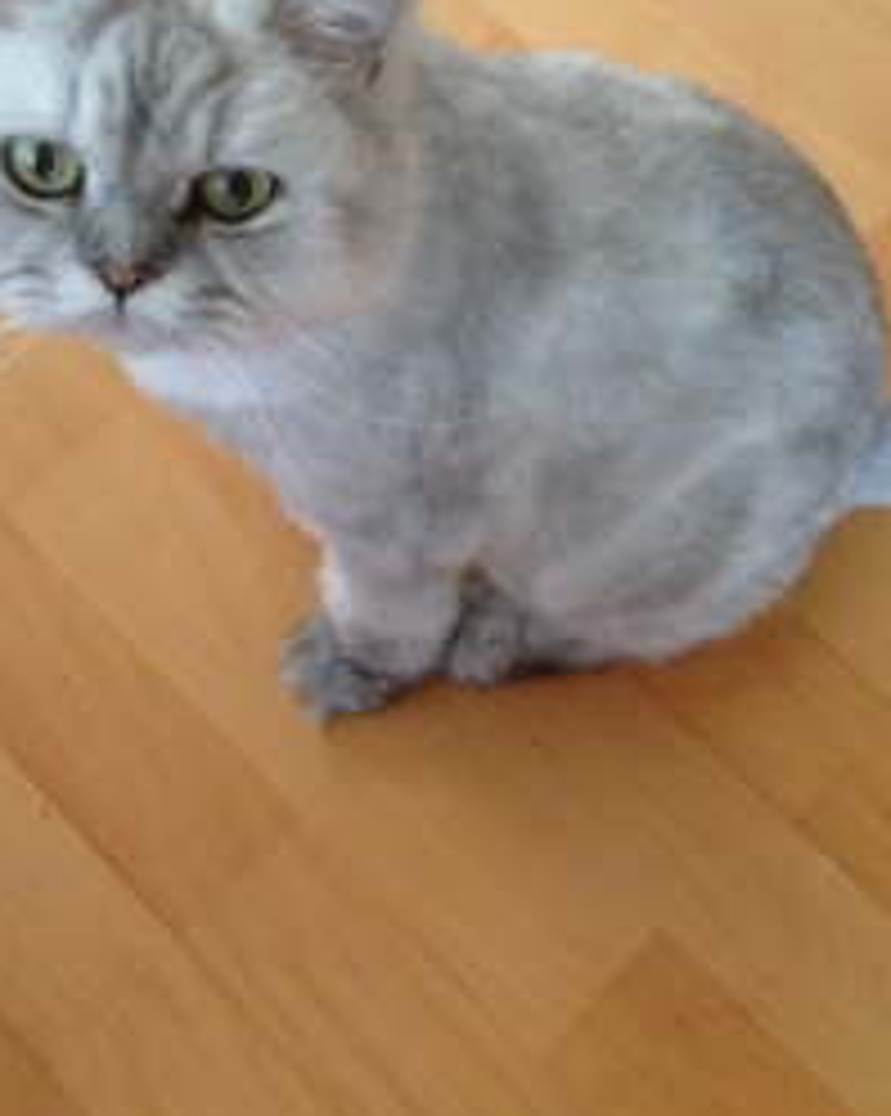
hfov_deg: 23.2
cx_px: 684
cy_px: 295
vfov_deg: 28.8
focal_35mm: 65
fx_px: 2145
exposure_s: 1/20
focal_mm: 4.13
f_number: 2.4
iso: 200
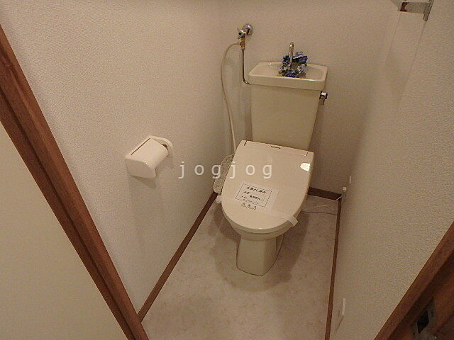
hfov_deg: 79.0
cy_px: 170
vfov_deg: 63.4
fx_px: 275
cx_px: 227
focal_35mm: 21
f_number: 3.5
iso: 320
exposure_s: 1/30
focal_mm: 3.7
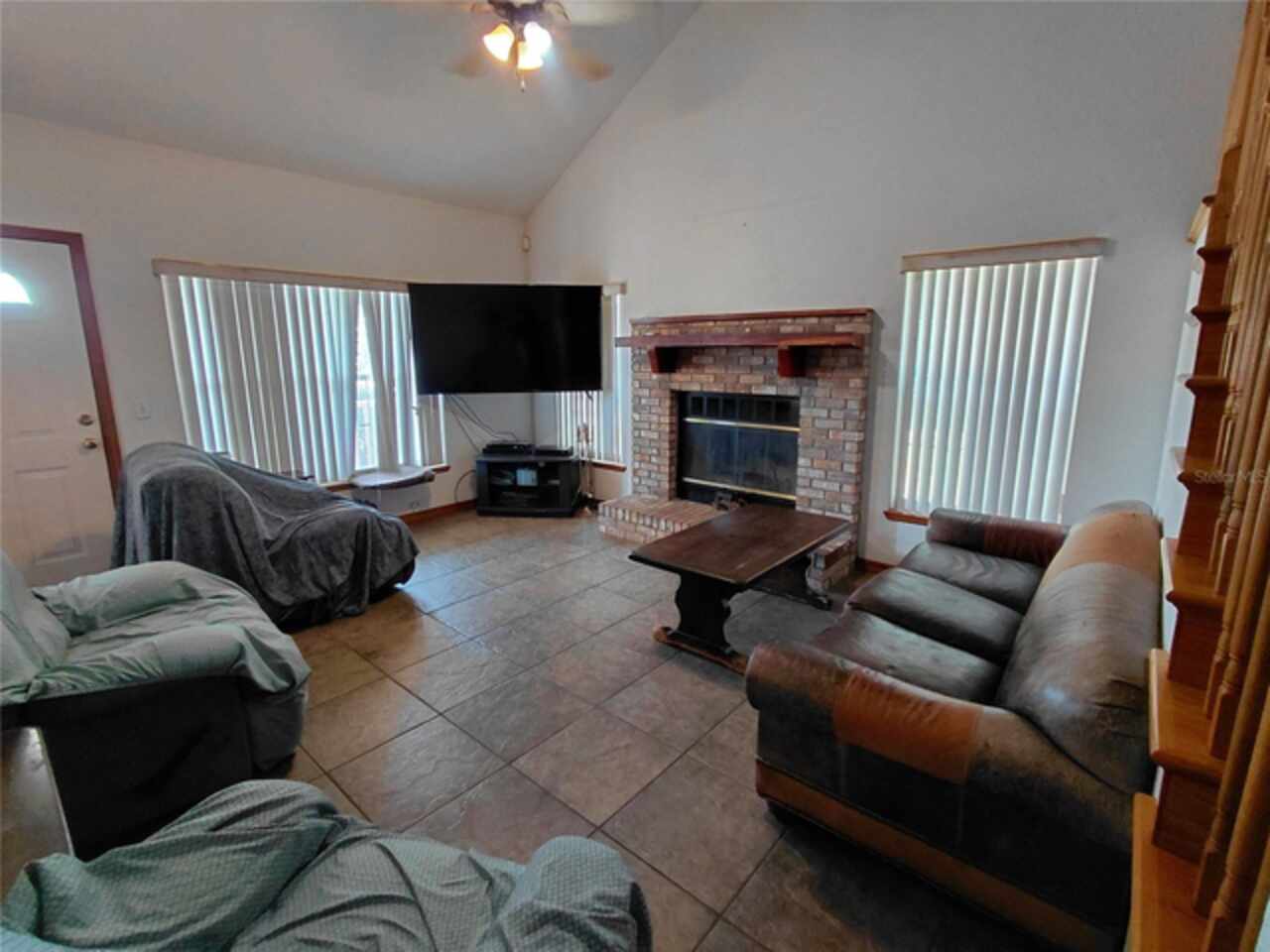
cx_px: 635
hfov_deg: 94.5
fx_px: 587
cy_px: 476
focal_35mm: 16
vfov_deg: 78.1
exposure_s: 1/40
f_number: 2.2
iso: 200
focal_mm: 1.64
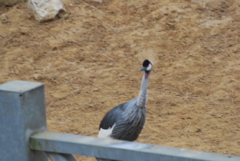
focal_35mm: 405
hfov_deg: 5.1
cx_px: 120
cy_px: 80
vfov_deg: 3.4
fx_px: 2703
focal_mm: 270
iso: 200
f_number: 7.1
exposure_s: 1/125
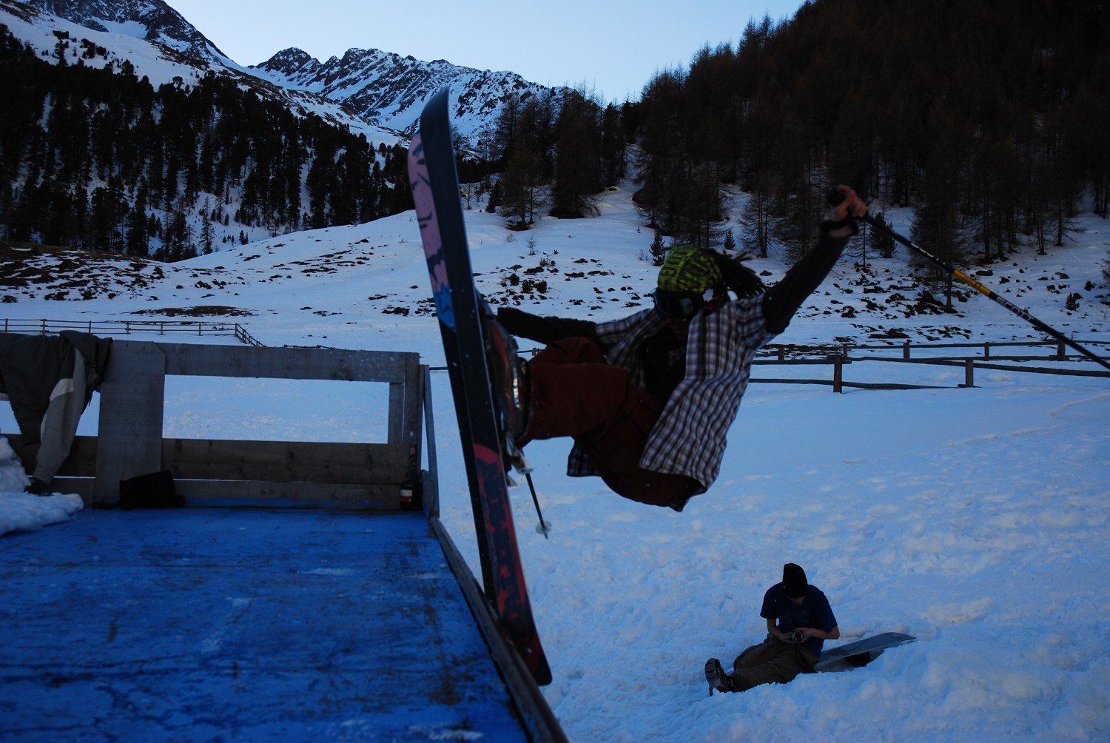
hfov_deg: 53.1
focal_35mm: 36
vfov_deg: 37.0
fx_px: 1111
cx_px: 555
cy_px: 372
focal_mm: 24
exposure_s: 1/500
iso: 100
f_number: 3.8
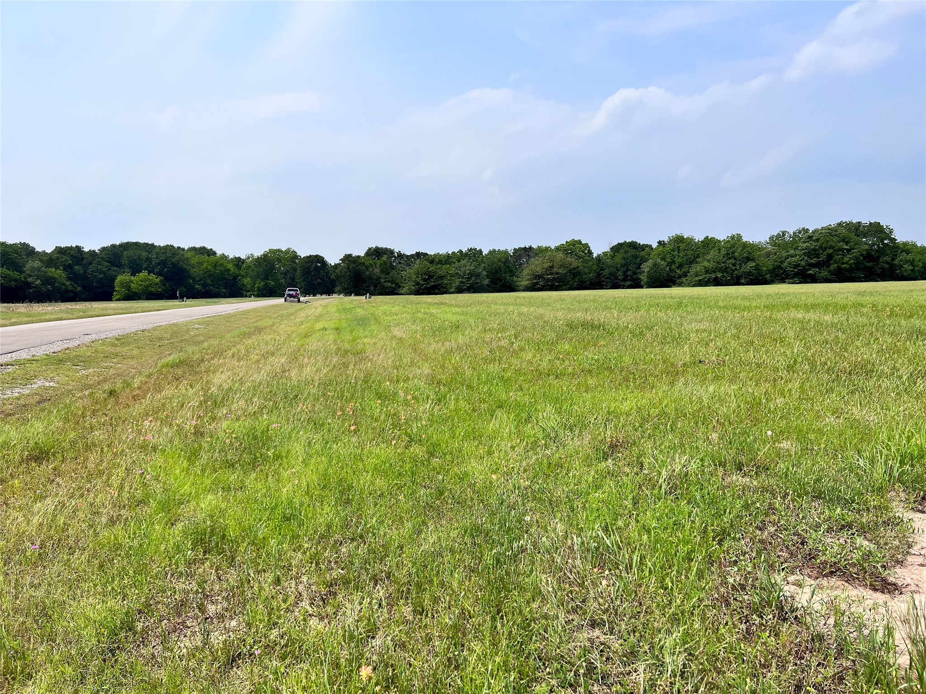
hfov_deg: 67.3
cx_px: 463
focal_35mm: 26
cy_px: 347
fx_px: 696
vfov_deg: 53.1
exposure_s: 1/6993
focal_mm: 5.7
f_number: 1.5
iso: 50
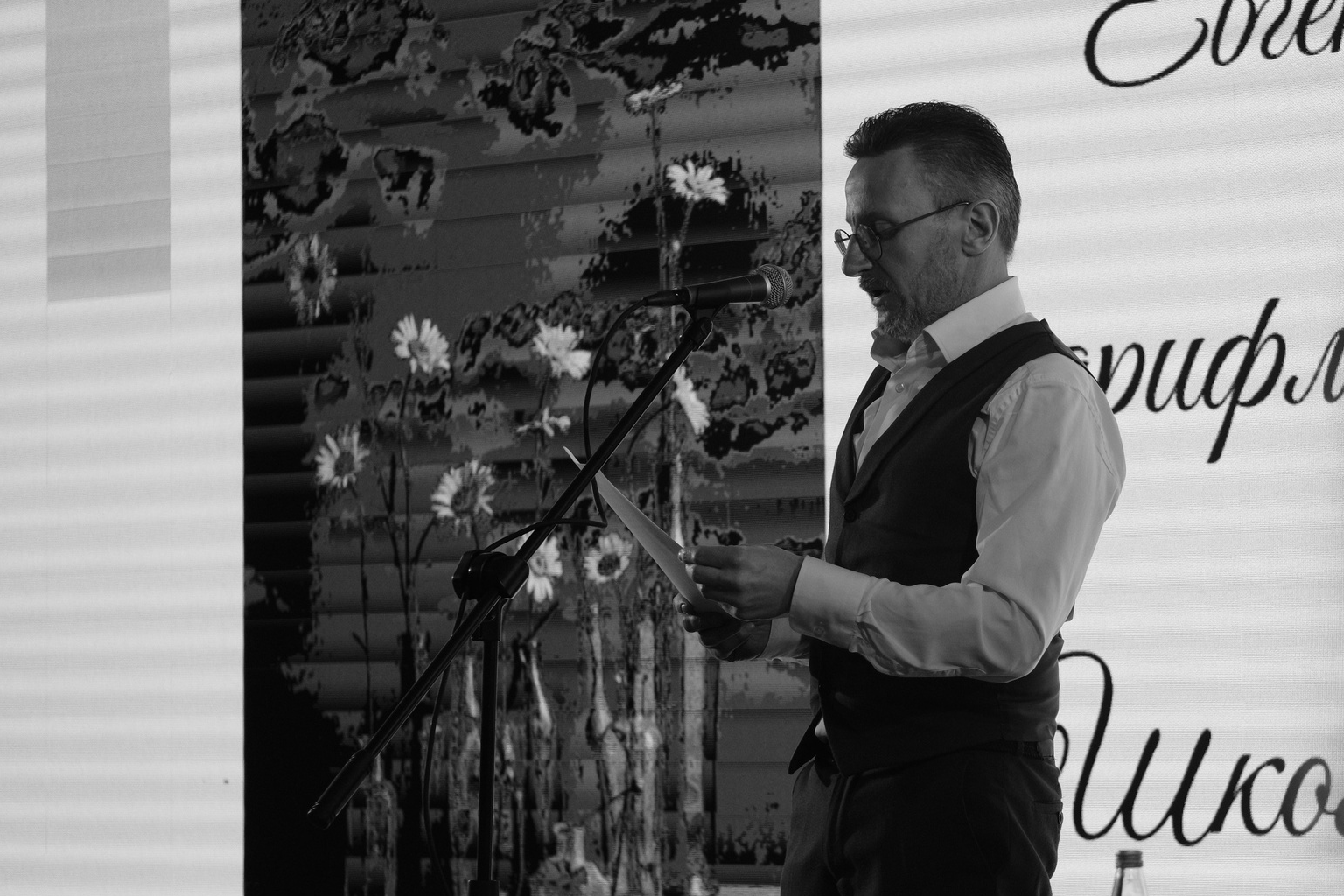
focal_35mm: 125
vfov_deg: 11.0
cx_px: 1035
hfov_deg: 16.3
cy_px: 547
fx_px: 4666
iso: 320
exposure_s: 1/600
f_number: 2
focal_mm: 50
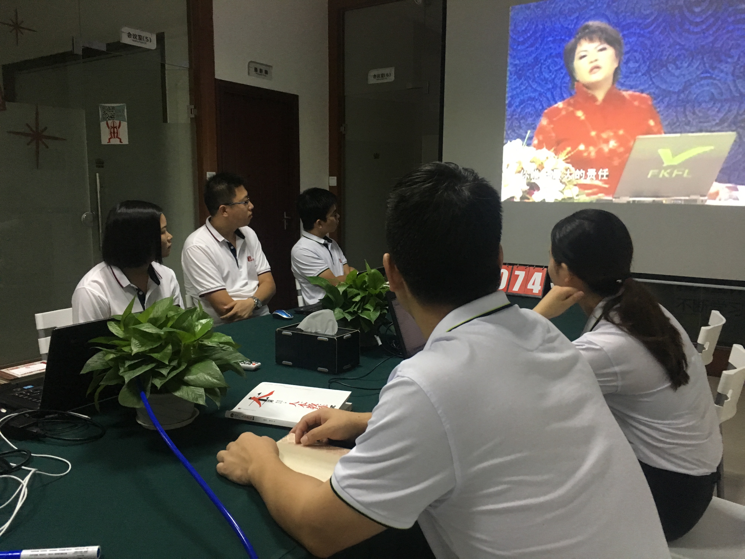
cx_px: 372
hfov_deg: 61.7
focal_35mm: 29
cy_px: 280
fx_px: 624
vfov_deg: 48.2
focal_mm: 4.15
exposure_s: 1/25
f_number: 2.2
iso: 200
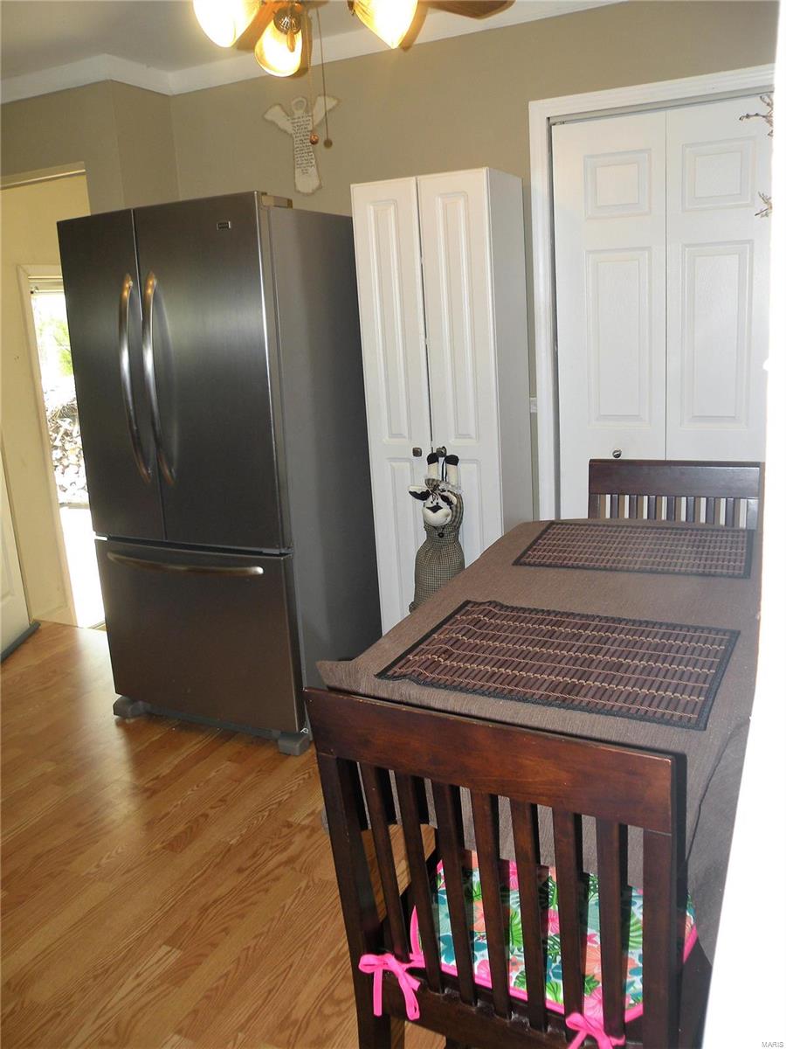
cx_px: 393
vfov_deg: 65.3
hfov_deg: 51.4
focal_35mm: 27
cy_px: 524
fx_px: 817
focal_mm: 4.7
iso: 64
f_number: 2.8
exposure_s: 1/49.6
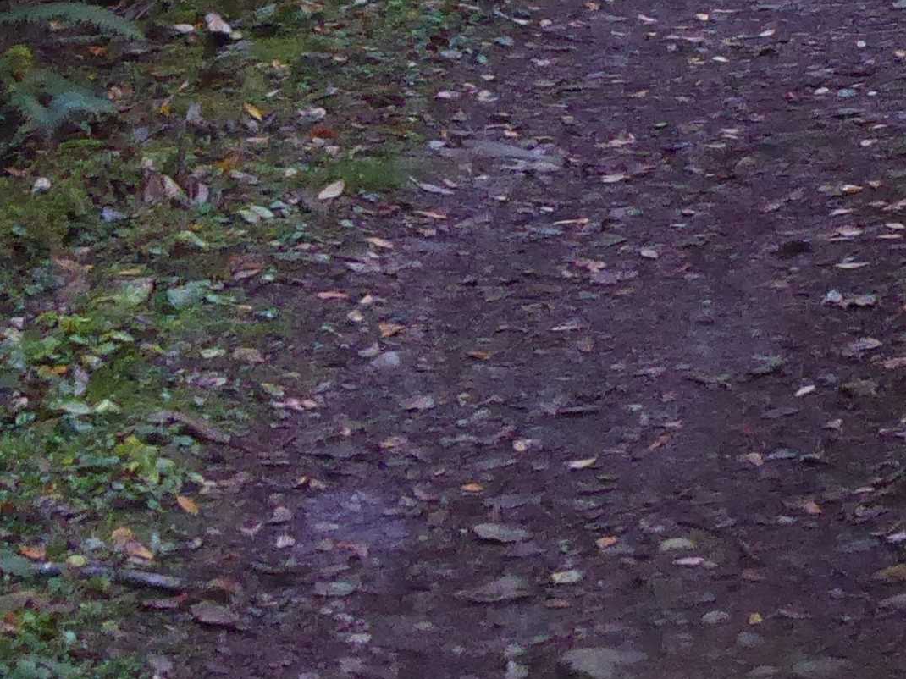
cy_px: -479
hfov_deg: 11.4
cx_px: 771
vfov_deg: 8.4
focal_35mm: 172
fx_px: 4501
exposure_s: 1/60
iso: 1000
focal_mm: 7.8
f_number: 3.9
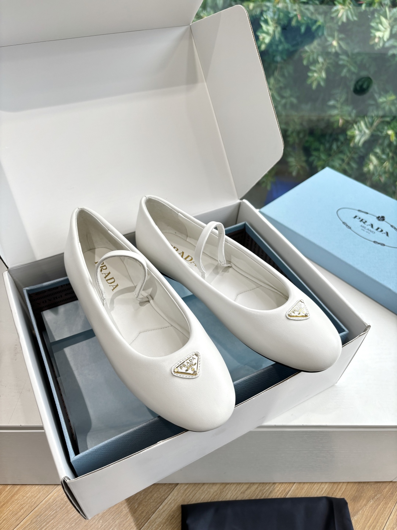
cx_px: 198
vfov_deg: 67.3
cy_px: 265
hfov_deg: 53.1
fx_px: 398
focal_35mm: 26
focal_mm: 5.96
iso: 40
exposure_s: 1/195
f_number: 1.6
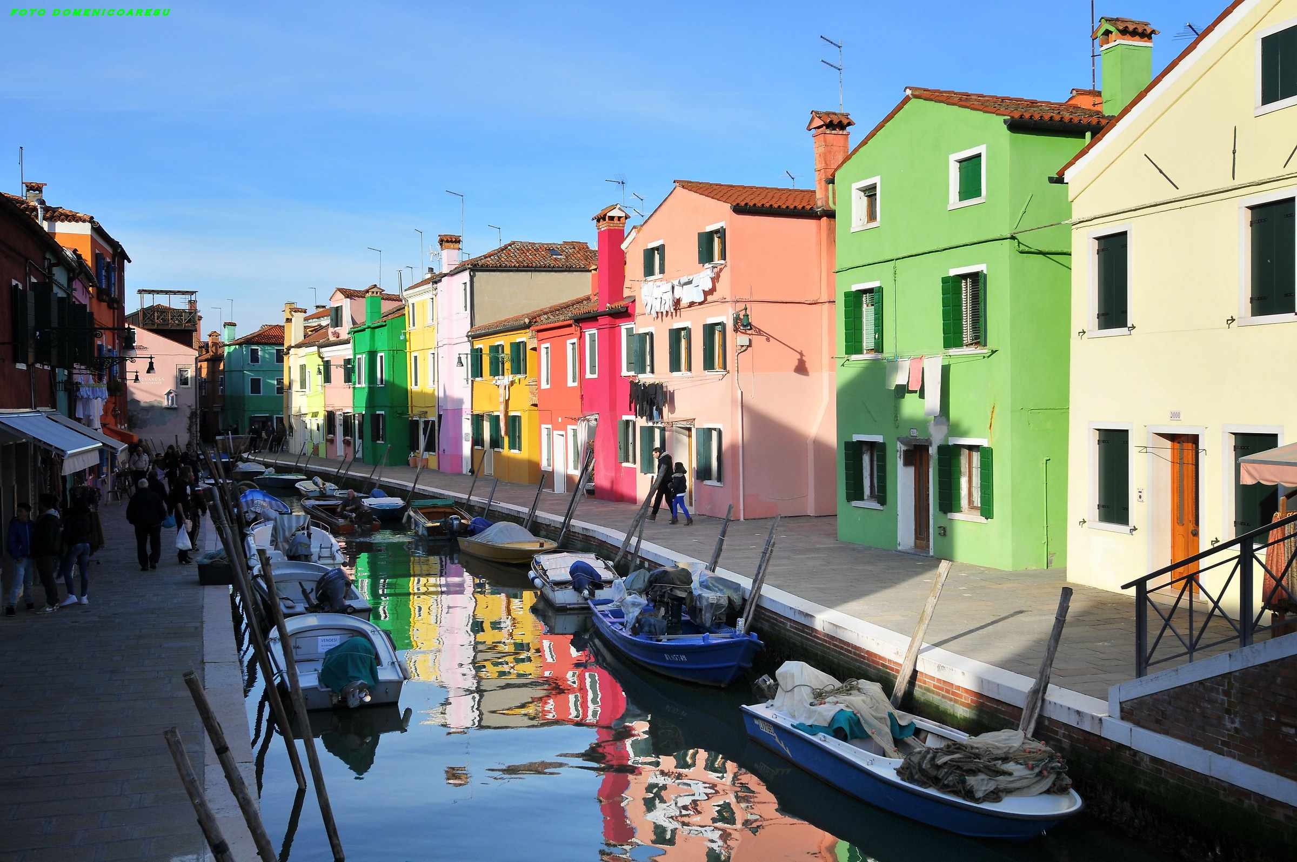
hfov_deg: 53.2
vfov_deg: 36.8
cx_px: 648
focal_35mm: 36
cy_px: 431
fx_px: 1295
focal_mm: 24
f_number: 10
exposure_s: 1/400
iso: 200
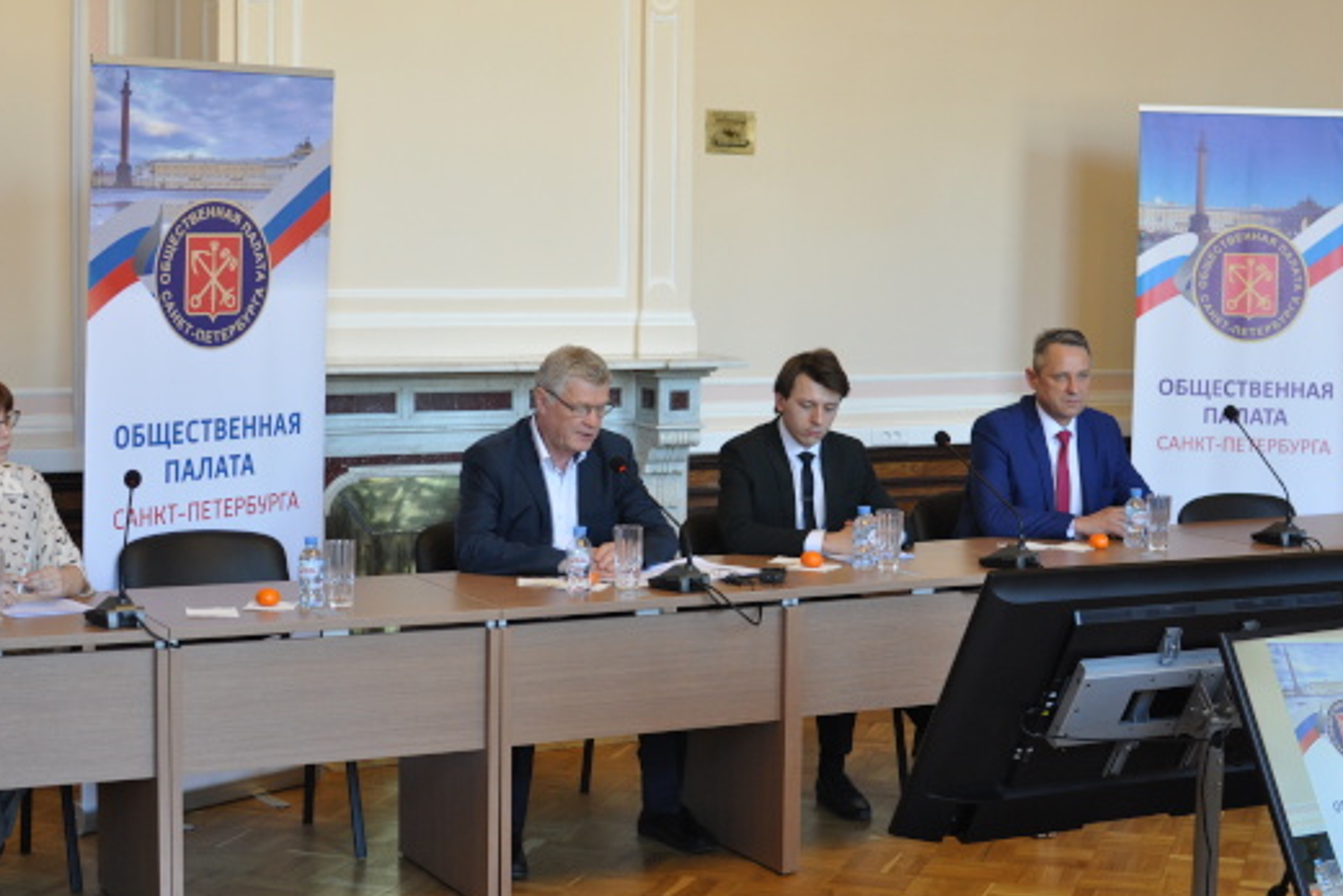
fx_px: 2260
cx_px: 615
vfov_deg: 22.4
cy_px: 429
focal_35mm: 61
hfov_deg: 33.1
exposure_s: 1/60
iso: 640
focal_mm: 35
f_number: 4
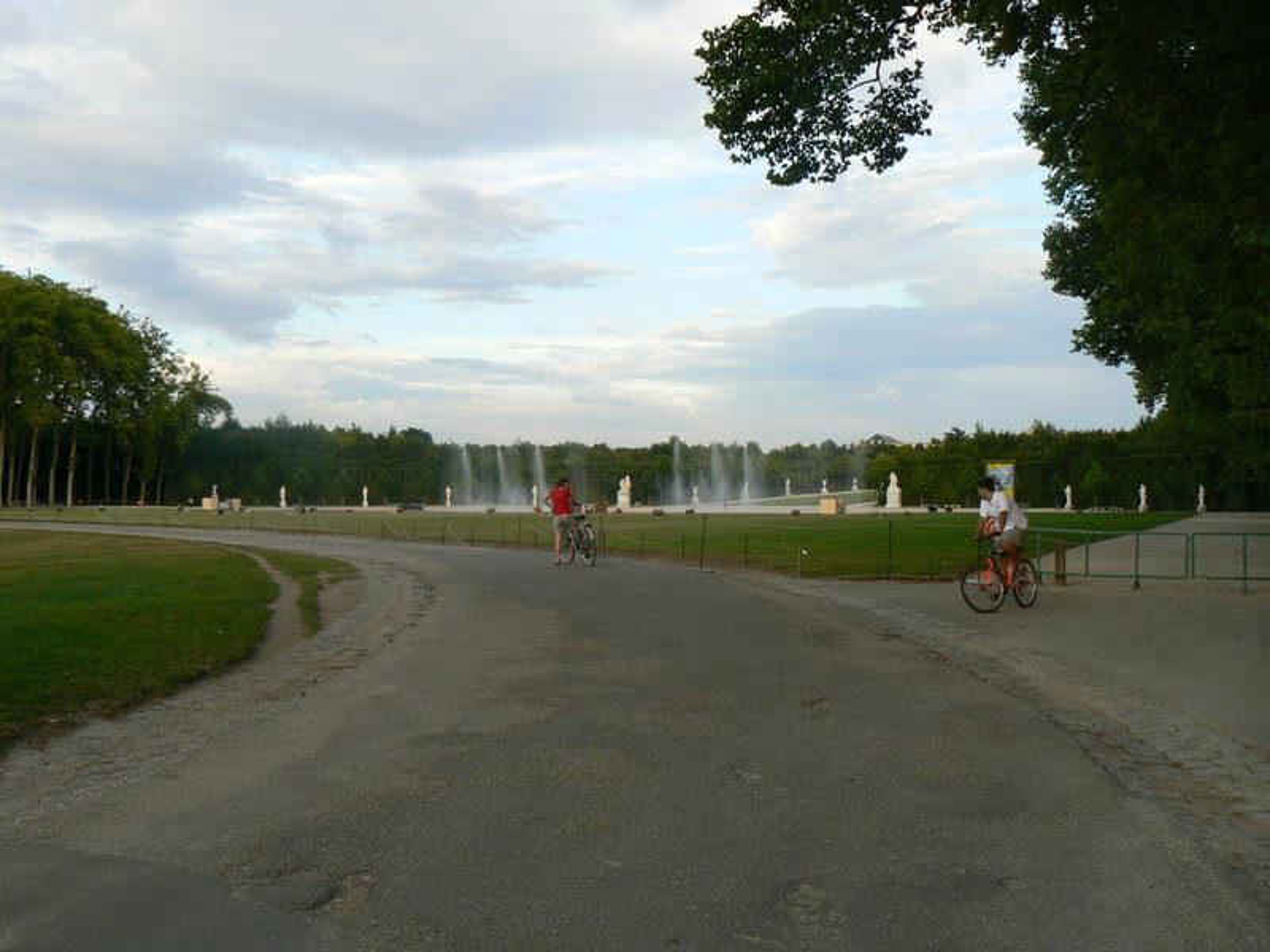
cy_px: 476
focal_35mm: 36
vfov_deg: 39.7
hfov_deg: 51.4
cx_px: 635
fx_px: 1321
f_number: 5.6
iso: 80
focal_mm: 6
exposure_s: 1/160
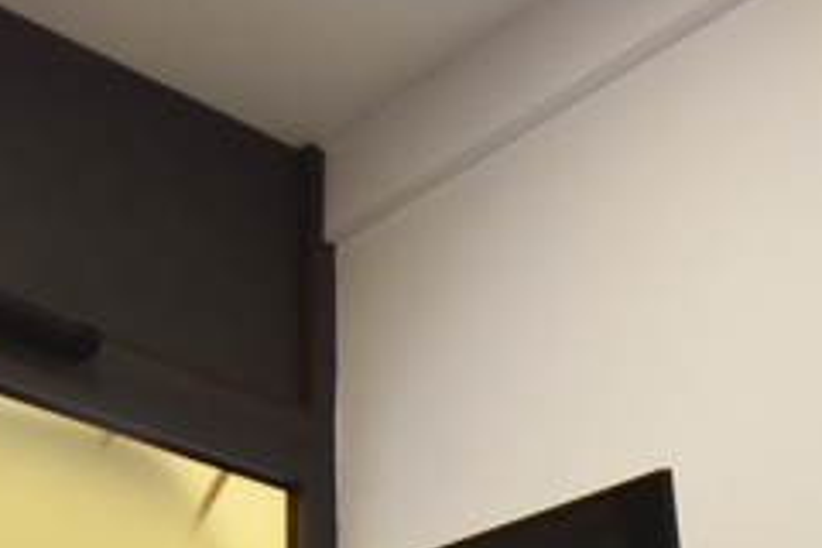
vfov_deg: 13.3
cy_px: 1325
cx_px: 709
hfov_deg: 26.3
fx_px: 1712
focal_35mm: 75
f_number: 4.5
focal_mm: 10
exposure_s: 1/25
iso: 100
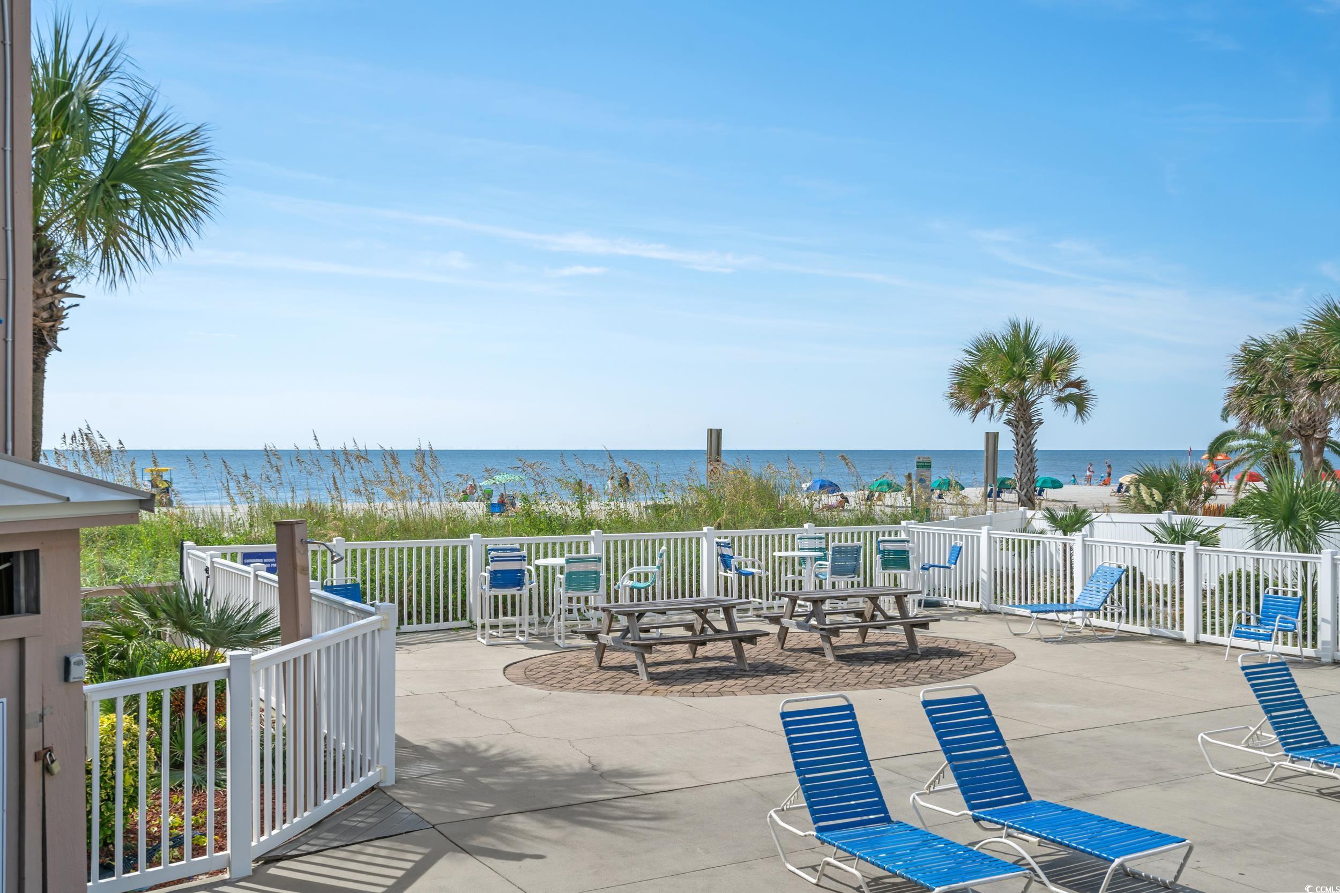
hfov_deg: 54.4
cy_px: 446
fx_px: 1303
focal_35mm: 35
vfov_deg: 37.9
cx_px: 670
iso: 200
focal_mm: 35
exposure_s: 1/250
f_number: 8
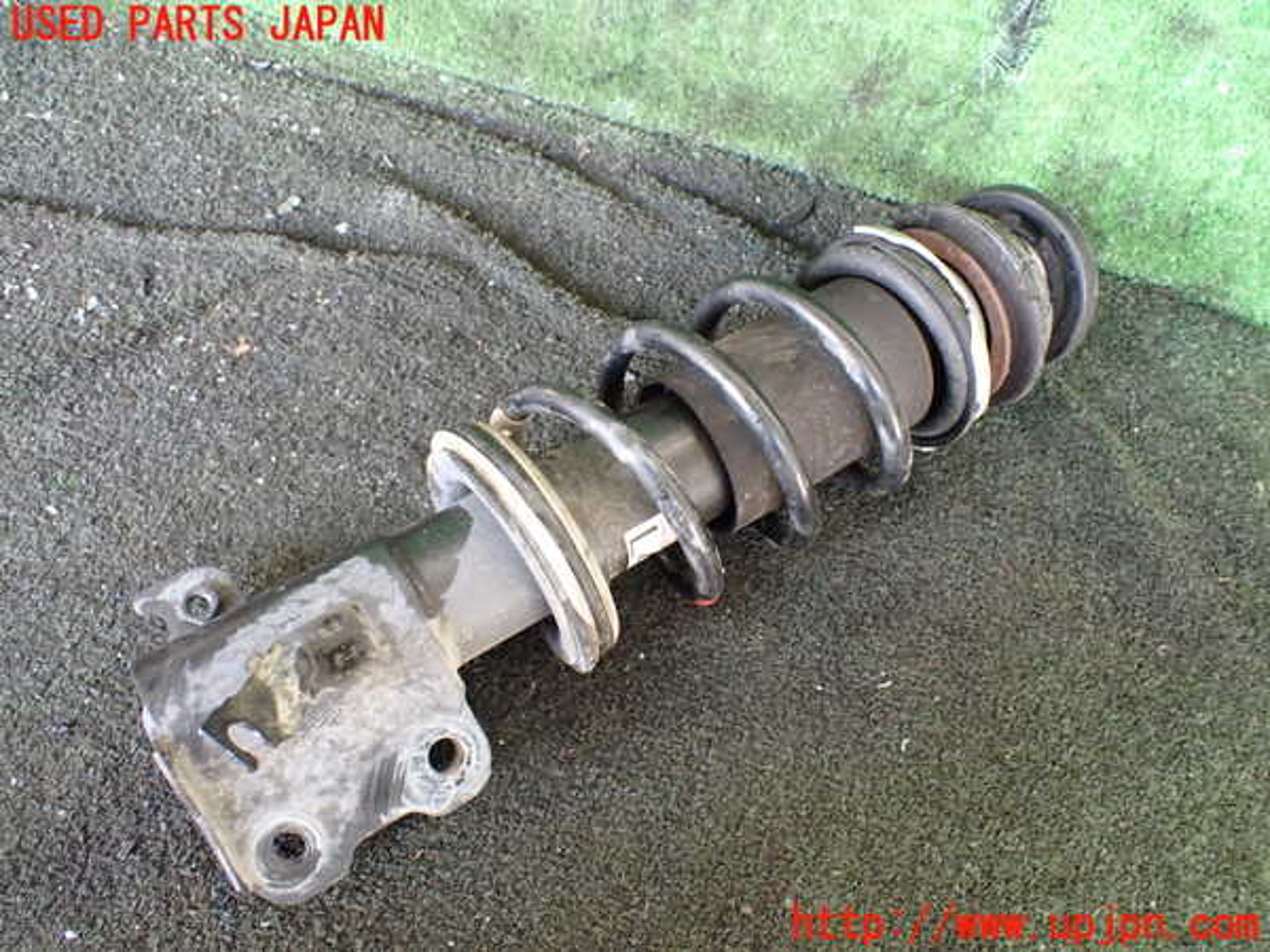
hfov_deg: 60.0
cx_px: 635
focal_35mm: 30
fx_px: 1101
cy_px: 476
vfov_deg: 46.8
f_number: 2.3
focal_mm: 5.4
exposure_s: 1/60
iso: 800
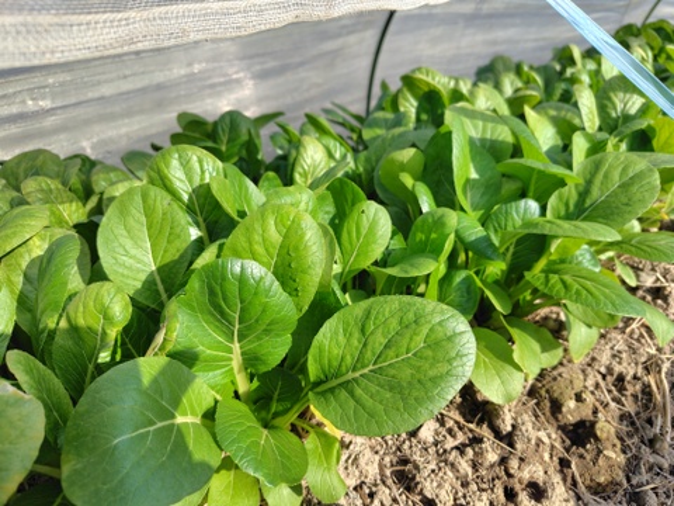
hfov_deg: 73.9
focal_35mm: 23
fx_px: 448
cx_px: 337
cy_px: 253
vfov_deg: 58.9
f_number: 1.9
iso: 50
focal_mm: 5.6
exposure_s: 1/1171
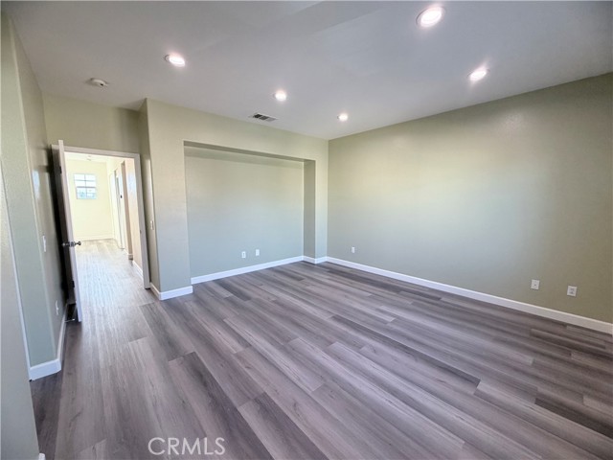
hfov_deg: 102.1
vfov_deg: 85.7
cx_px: 306
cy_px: 230
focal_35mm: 14
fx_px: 248
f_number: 2.2
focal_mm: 2.22
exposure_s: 1/120
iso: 200
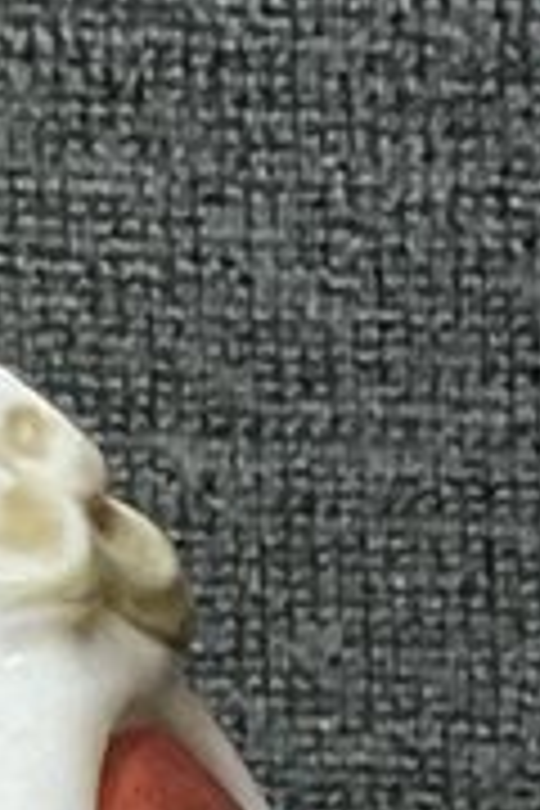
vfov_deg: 7.6
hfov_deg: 5.0
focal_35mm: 254
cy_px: 1829
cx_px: 1991
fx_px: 5715
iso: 125
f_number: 1.8
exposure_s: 1/60
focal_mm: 3
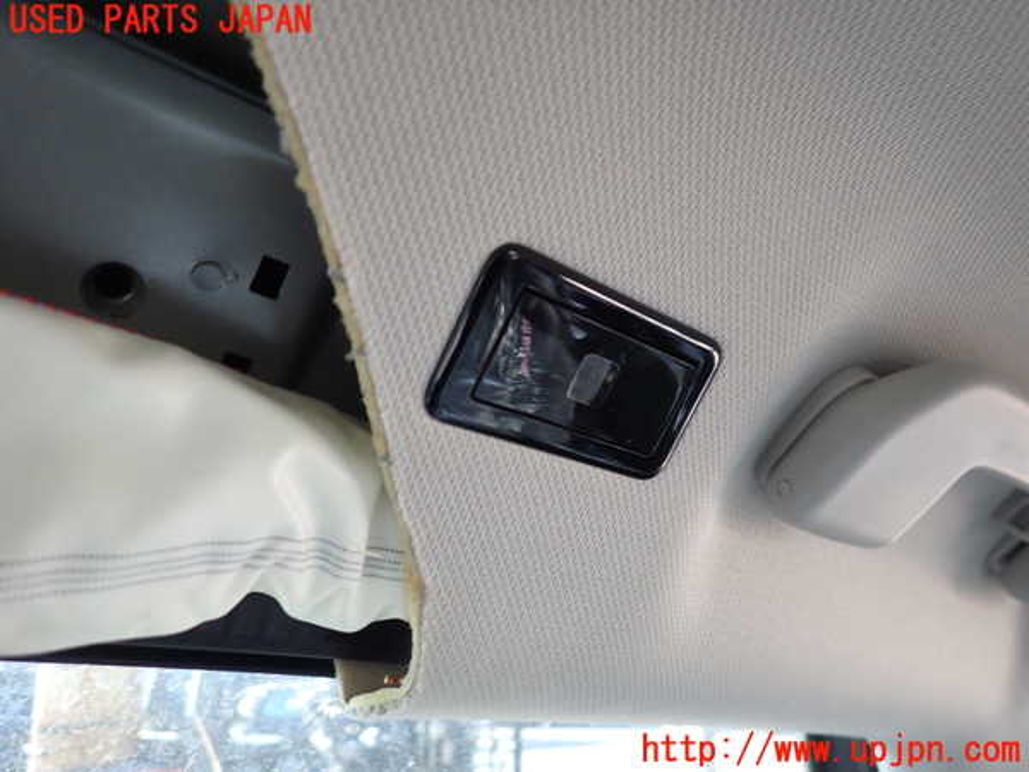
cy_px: 386
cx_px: 514
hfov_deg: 69.4
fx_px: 743
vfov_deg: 54.9
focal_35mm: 25
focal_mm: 4.5
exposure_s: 1/60
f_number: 2
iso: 160
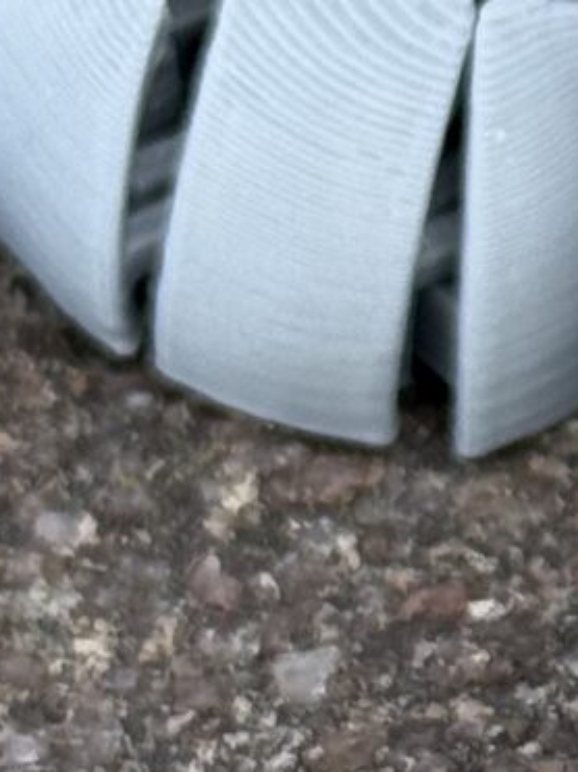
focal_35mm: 331
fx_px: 7373
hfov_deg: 4.4
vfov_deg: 6.0
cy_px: 300
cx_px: 1270
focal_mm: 6.76
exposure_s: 1/652
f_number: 1.78
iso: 64
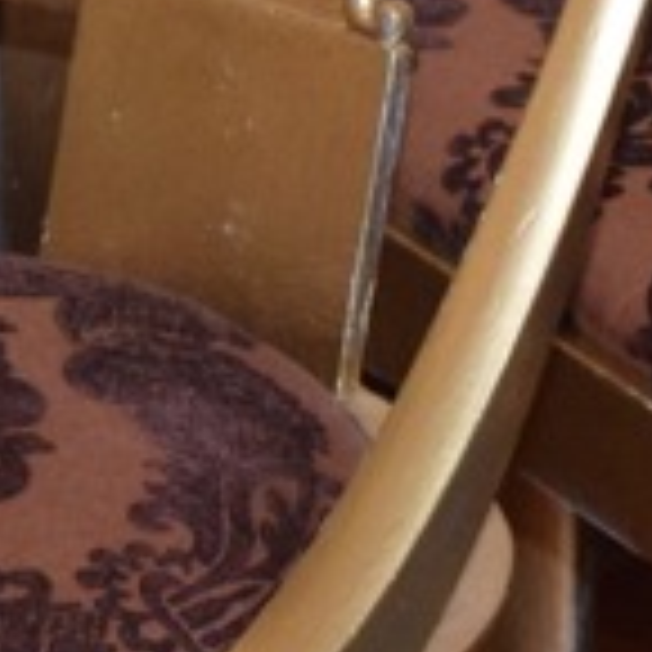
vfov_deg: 4.2
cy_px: -74
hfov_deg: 4.2
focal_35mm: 421
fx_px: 8971
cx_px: -31
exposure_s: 1/60
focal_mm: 48
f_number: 5.3
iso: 3200
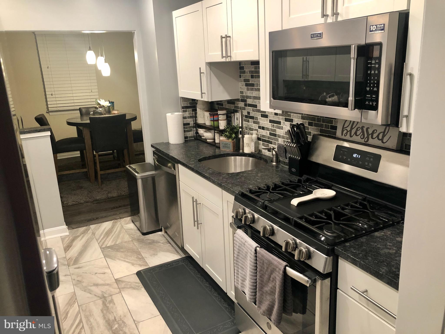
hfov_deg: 63.4
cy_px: 167
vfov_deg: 49.7
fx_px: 360
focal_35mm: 28
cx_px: 222
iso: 40
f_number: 1.8
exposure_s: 1/15
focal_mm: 4
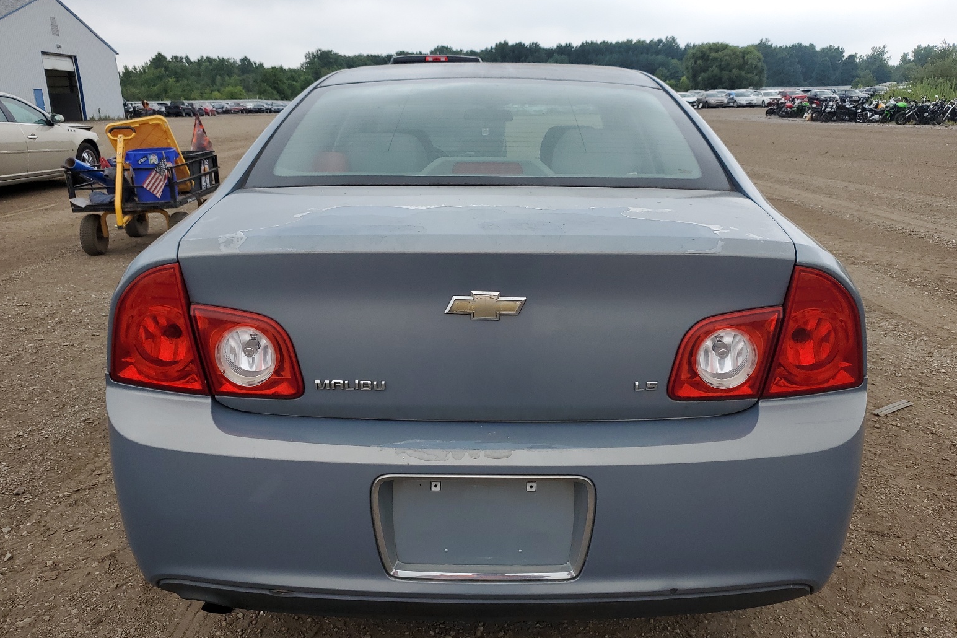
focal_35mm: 28
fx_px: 744
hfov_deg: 65.5
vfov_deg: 46.4
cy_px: 333
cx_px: 478
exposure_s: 1/588
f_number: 1.5
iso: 50
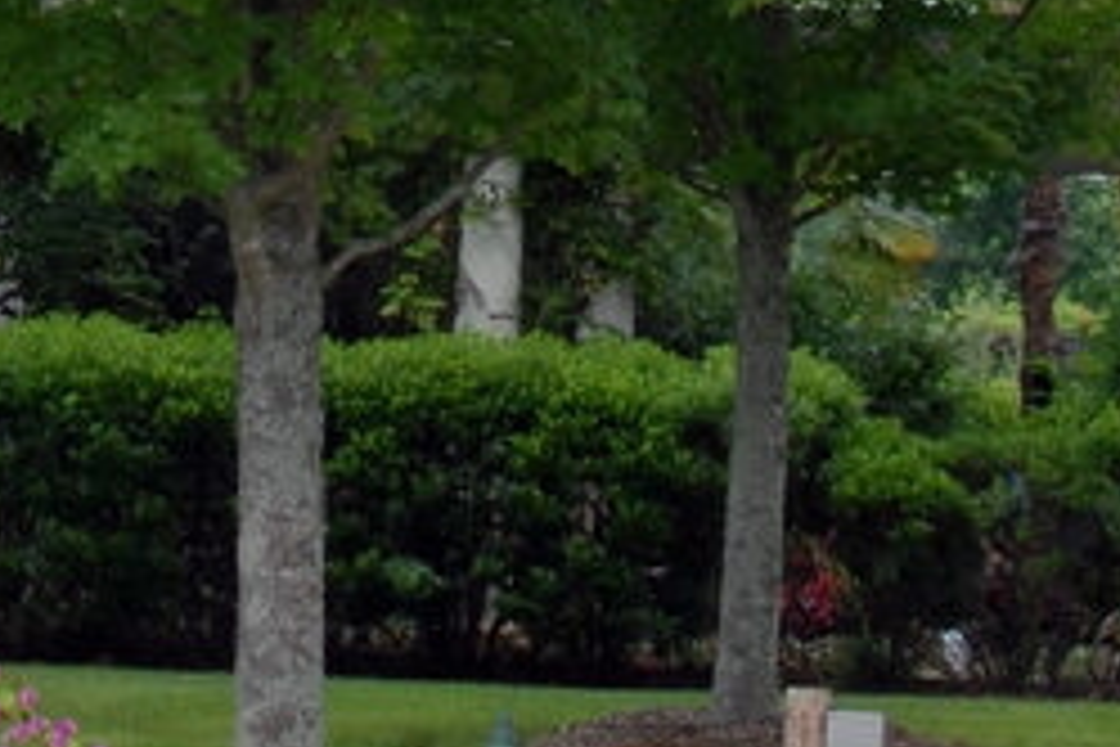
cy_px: -981
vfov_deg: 7.5
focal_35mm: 173
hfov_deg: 11.9
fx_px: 5382
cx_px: 290
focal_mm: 28
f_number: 8
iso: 400
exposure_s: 1/250
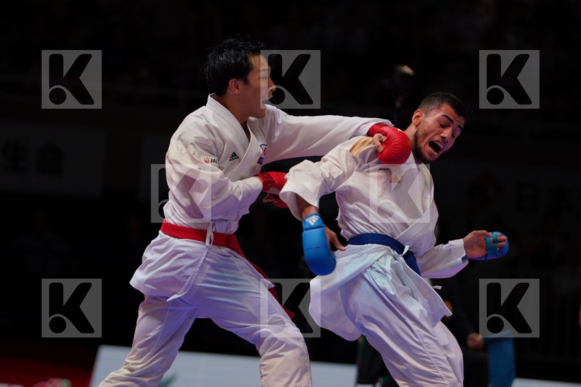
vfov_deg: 6.1
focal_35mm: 226
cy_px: 194
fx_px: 3647
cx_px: 290
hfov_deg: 9.1
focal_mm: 151
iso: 500
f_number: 2.8
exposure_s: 1/1000
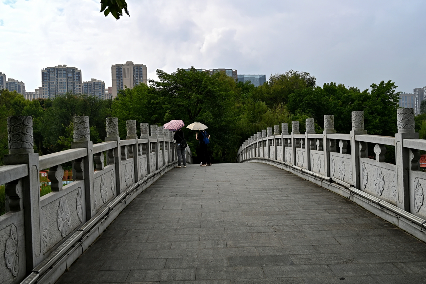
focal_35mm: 34
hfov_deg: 55.1
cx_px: 213
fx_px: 408
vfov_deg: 38.4
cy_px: 142
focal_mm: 34.5
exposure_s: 1/320
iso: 200
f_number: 9
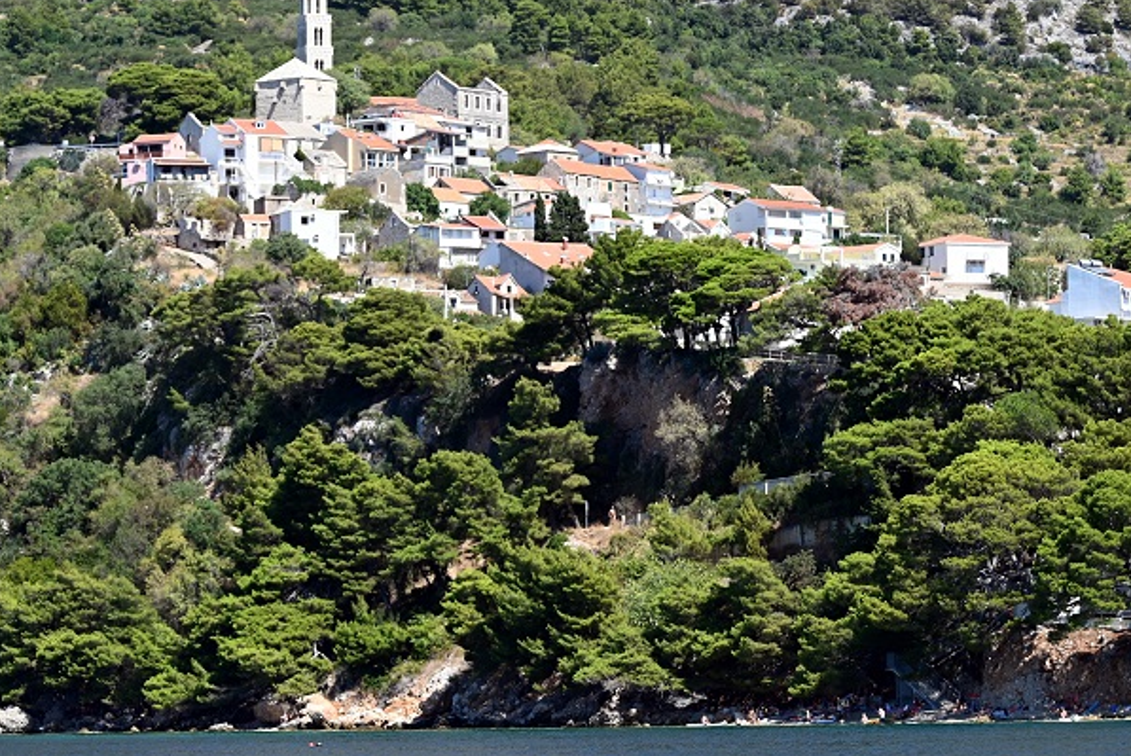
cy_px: 264
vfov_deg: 8.6
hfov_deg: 12.9
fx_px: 4999
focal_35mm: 159
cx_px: 506
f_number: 4.5
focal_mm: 95
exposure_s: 1/500
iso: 100
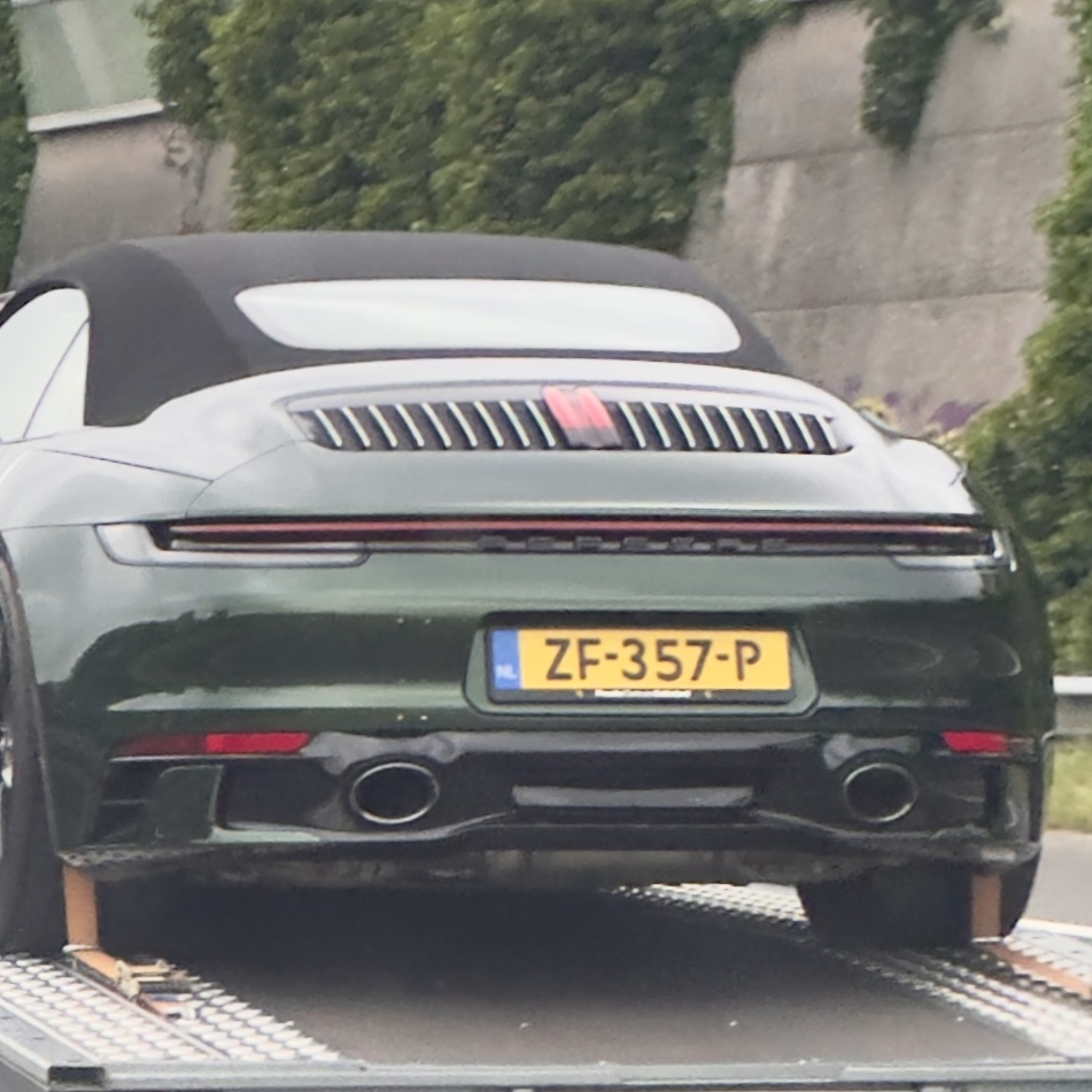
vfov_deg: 19.1
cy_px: 547
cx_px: 388
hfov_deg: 19.0
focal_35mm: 91
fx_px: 3248
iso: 160
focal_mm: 9
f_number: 2.8
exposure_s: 1/99
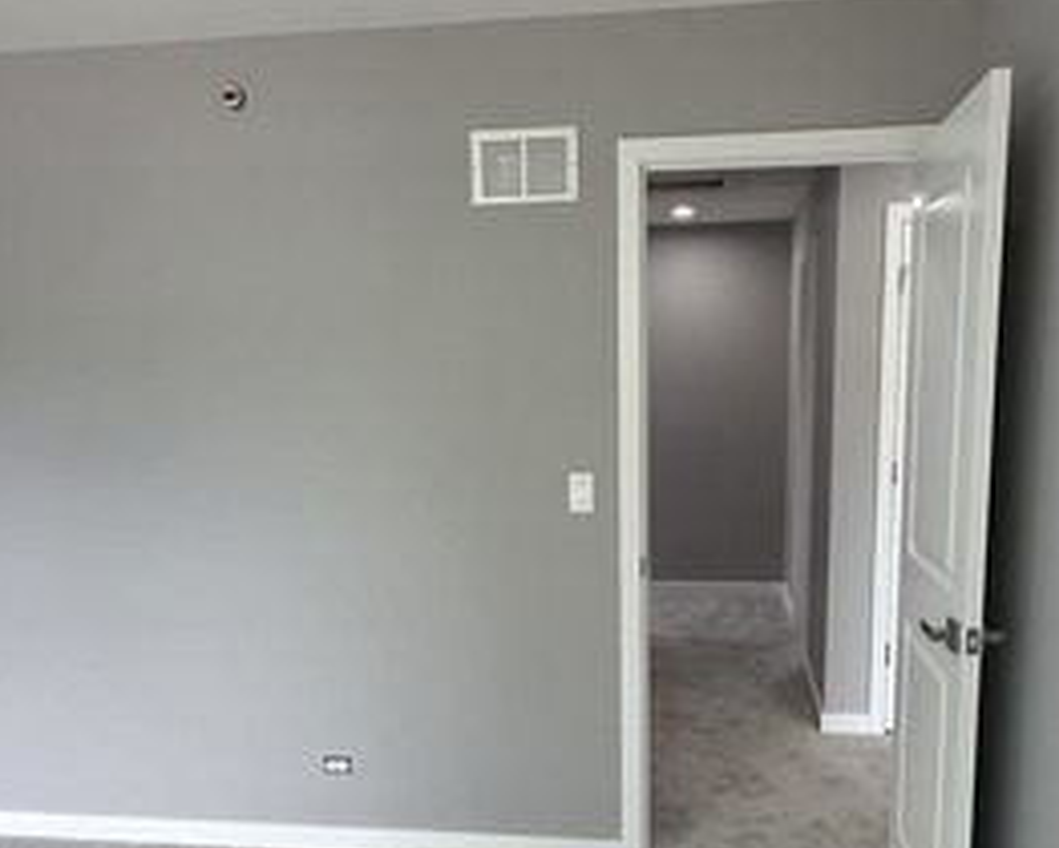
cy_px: 553
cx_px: 562
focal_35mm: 31
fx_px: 972
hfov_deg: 57.1
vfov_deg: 46.5
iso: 80
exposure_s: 1/120
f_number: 1.9
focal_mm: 2.2
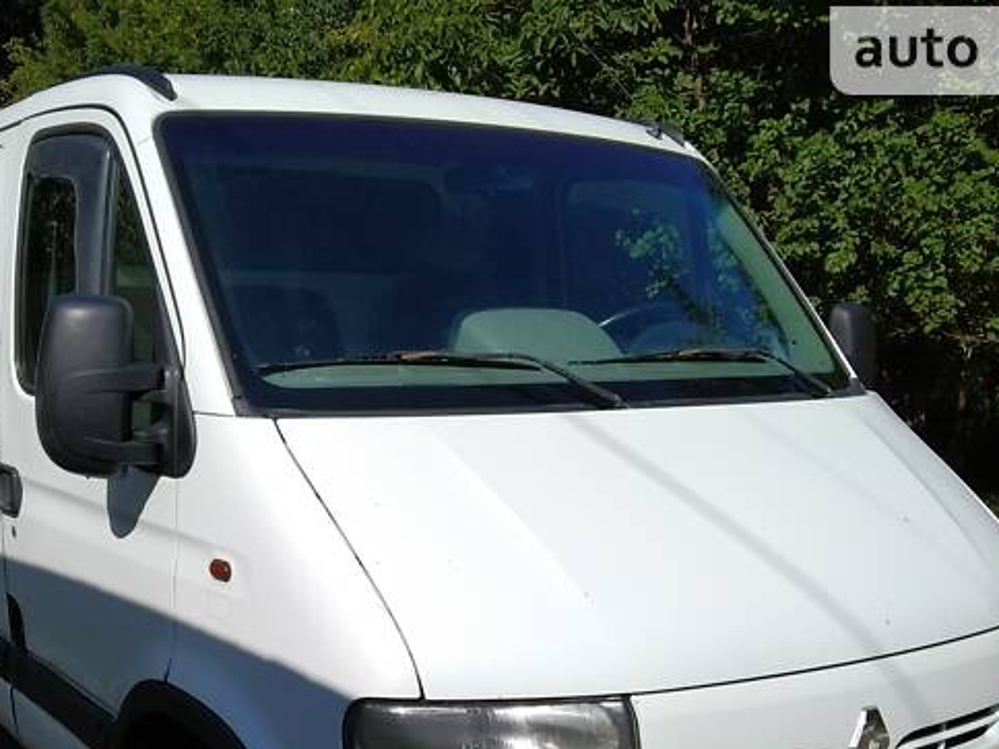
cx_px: 332
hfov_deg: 43.2
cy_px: 600
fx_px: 1241
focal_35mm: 43
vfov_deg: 32.7
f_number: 2.2
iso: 100
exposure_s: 1/2181
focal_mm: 3.8
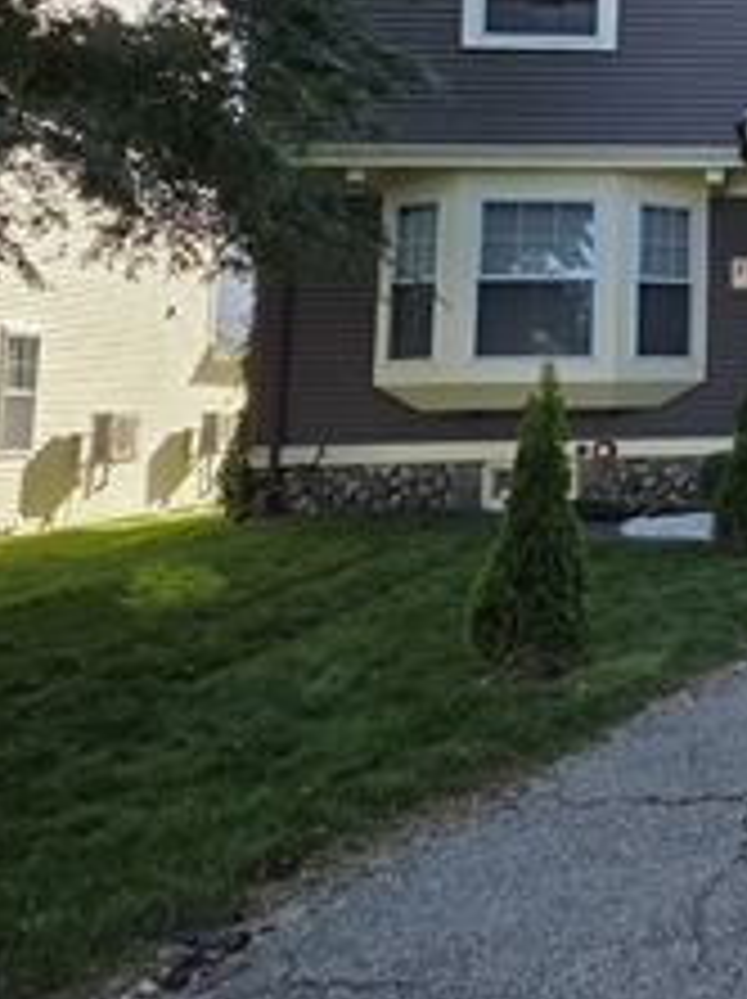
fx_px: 1297
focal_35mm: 45
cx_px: 1022
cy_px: 212
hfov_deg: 26.3
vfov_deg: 40.5
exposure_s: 1/1019
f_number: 1.9
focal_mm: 2.2
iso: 40
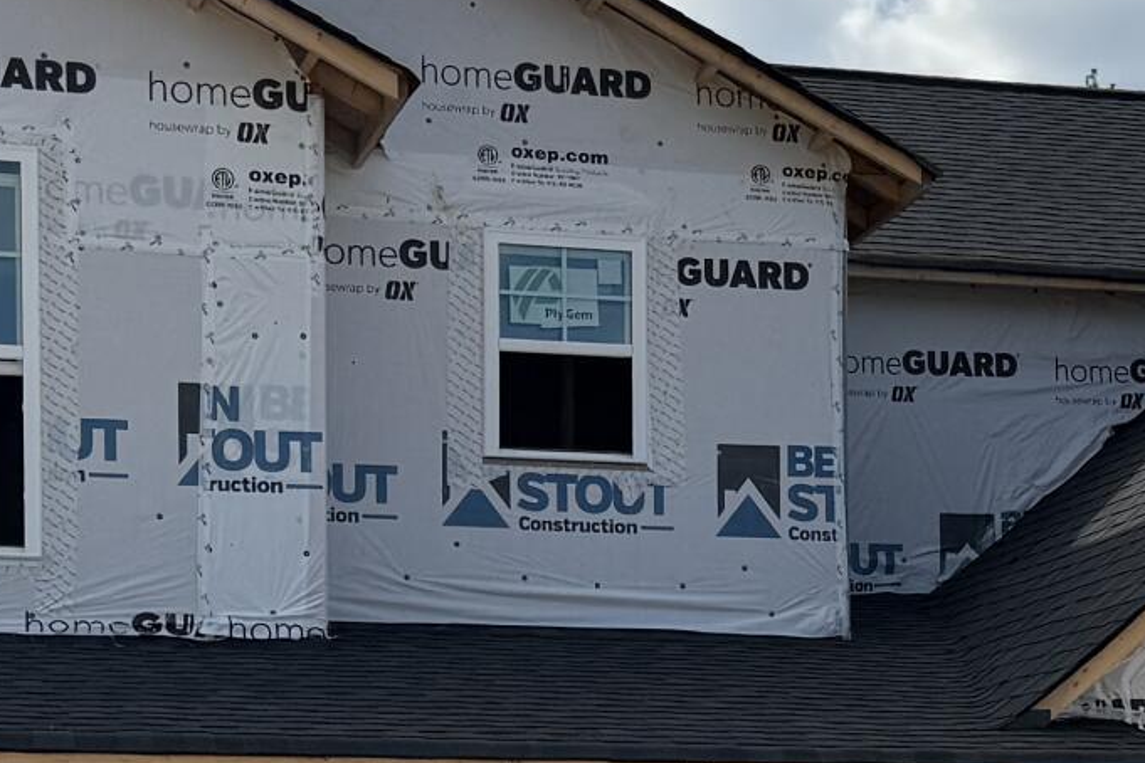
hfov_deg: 18.5
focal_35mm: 110
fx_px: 3498
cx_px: 775
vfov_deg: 12.2
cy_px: 871
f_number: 1.78
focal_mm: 6.76
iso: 80
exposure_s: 1/6711
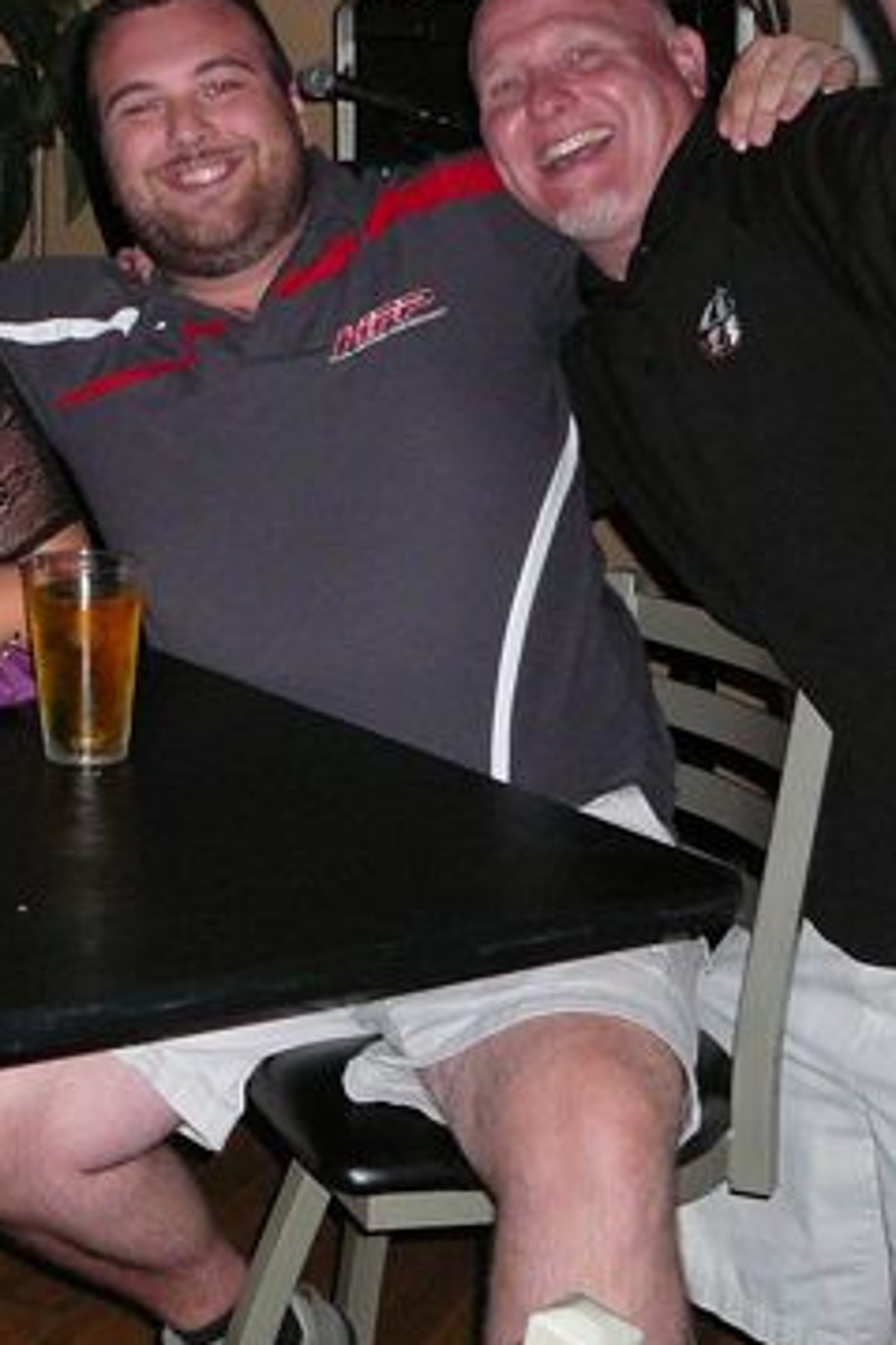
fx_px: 2653
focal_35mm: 71
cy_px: 395
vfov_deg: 28.2
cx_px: -142
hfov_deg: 18.3
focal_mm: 5.2
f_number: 2.8
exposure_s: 1/30
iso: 250
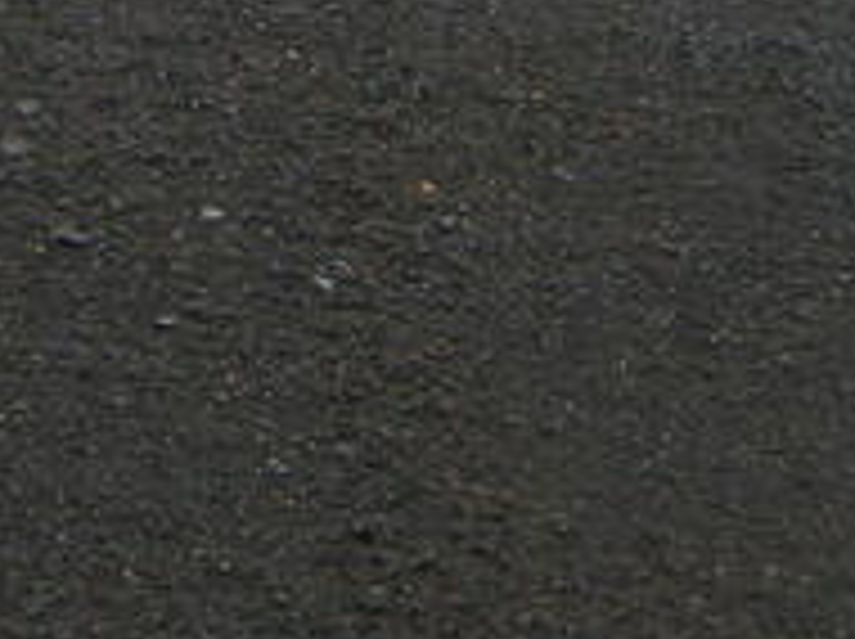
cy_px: -792
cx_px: -117
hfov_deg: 10.3
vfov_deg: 7.4
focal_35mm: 189
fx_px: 4662
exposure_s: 1/103
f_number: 3.8
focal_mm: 7.5
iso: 100
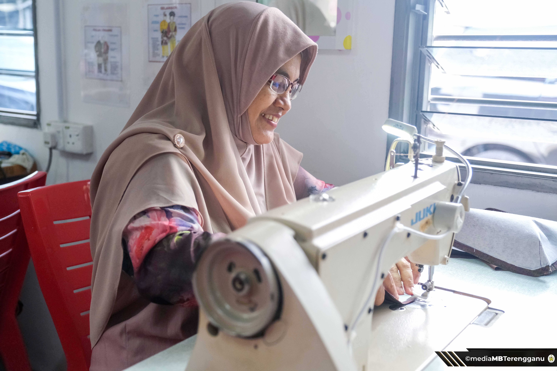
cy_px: 186
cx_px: 278
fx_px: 634
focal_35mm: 41
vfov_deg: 32.6
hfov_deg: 47.4
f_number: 2.8
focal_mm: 27.4
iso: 2000
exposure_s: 1/250
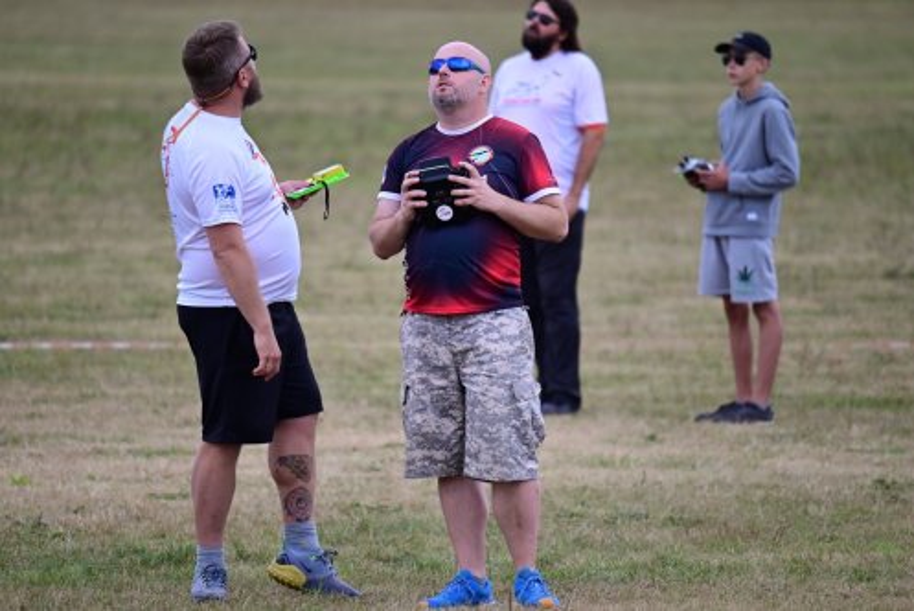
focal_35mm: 400
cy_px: 306
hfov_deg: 5.2
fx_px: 10161
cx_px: 457
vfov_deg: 3.4
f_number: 6.3
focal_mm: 400
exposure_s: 1/1250
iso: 1000
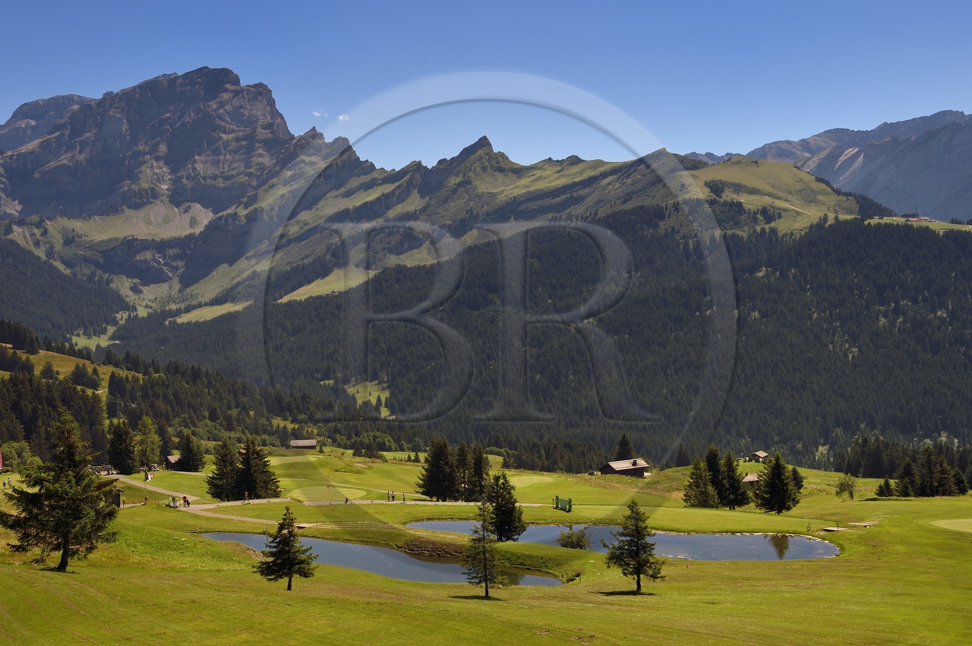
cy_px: 323
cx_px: 486
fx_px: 1241
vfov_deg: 29.2
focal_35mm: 46
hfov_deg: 42.8
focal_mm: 46
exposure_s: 1/400
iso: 200
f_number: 11
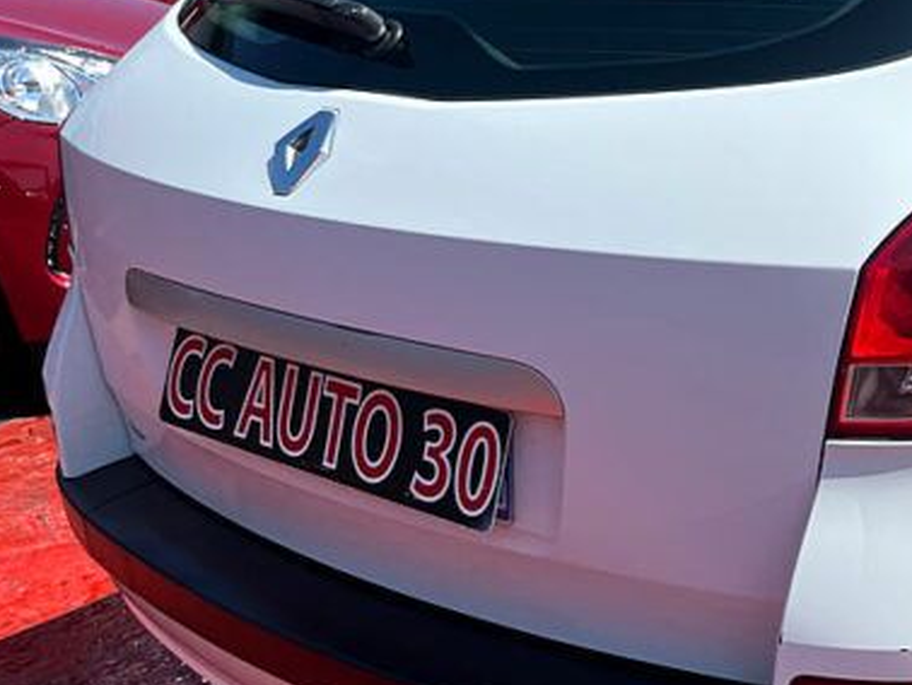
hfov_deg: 31.9
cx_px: 936
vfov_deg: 26.6
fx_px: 1450
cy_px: 304
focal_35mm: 55
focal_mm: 5.1
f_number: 1.6
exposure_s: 1/6173
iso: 50
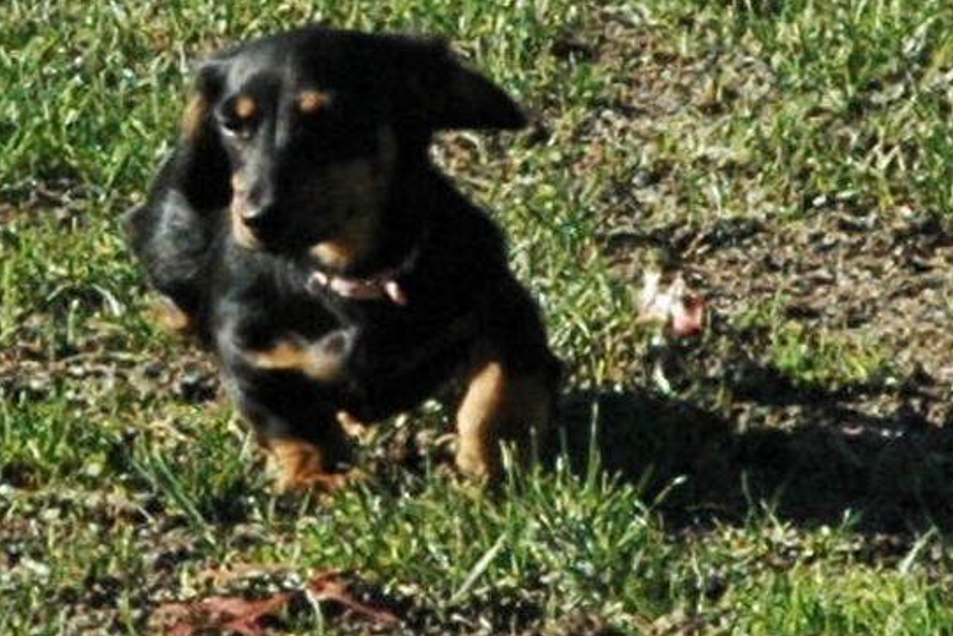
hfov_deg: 14.6
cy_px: 248
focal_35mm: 140
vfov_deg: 9.8
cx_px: 375
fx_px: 3707
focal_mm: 70
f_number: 11
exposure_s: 1/500
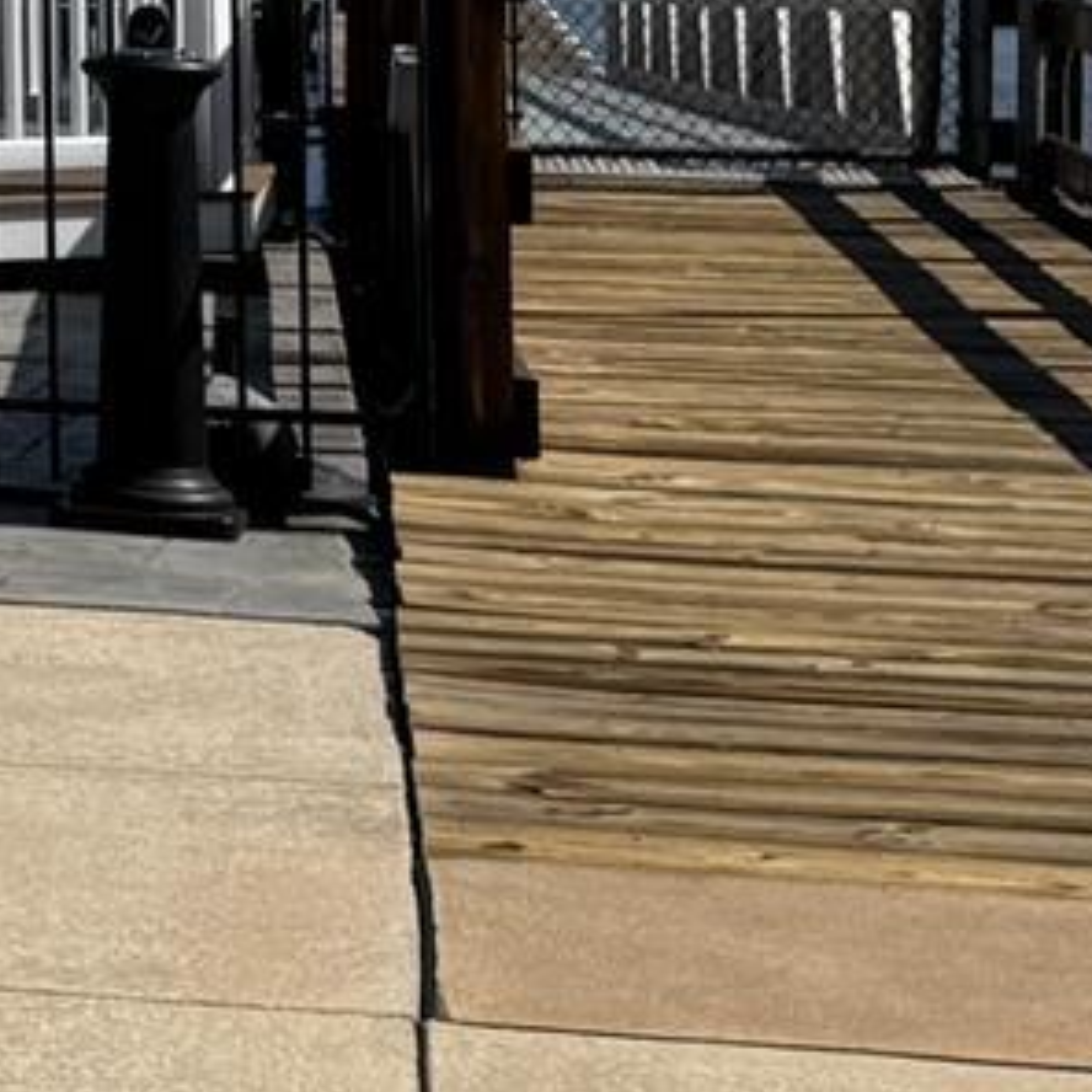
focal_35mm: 147
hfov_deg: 10.4
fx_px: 5246
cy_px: -428
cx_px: -1420
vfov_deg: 11.5
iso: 80
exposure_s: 1/9009
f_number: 1.78
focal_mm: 6.76
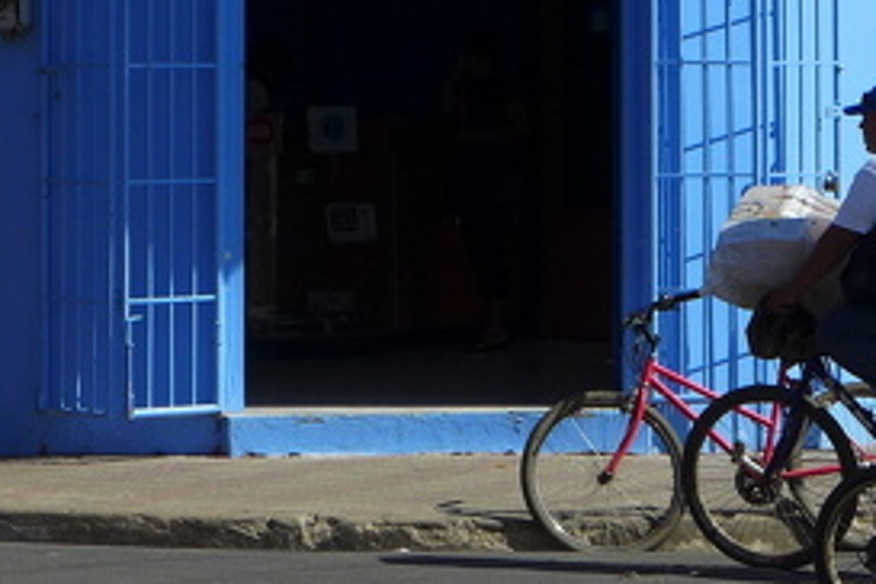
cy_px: -132
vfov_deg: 6.7
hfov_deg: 10.1
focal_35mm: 203
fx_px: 4939
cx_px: 452
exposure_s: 1/1600
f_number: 3.5
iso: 80
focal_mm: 13.7
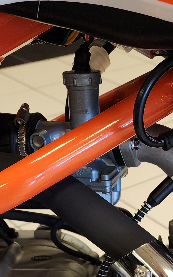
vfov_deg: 25.3
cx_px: 131
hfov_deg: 17.1
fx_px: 573
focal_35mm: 76
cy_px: 299
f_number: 1.8
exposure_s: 1/120
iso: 250
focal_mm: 6.4
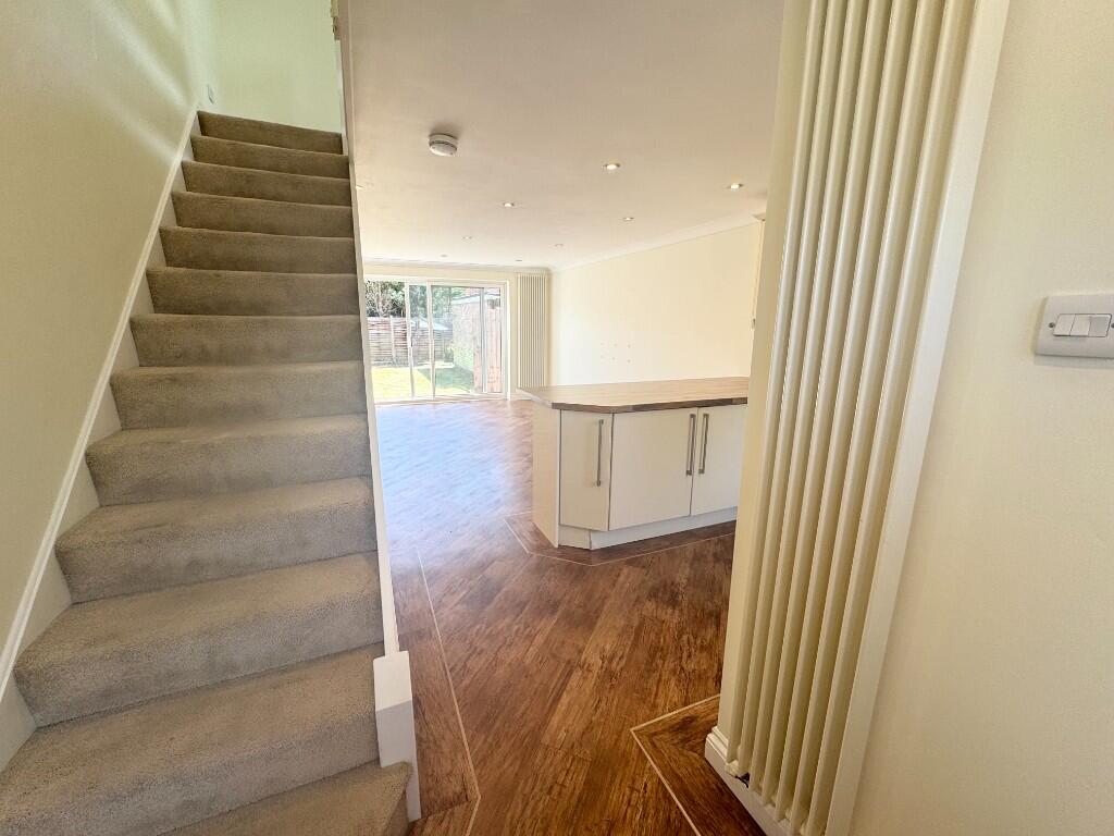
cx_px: 557
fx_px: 451
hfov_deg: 102.1
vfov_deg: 85.7
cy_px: 418
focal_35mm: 14
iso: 40
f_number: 2.2
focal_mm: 2.22
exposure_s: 1/100
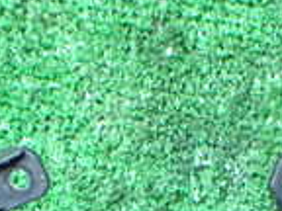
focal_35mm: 125
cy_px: 408
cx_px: 127
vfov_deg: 10.9
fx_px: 1018
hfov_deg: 15.8
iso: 1600
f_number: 2.3
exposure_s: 1/30
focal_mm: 5.4
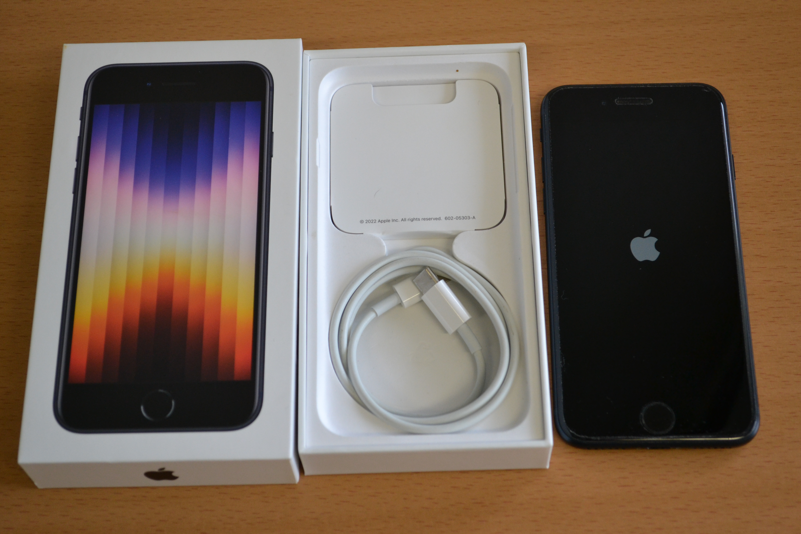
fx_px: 1468
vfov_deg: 20.6
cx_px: 400
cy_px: 267
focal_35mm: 66
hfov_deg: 30.5
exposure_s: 1/60
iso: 800
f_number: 5.3
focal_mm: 44
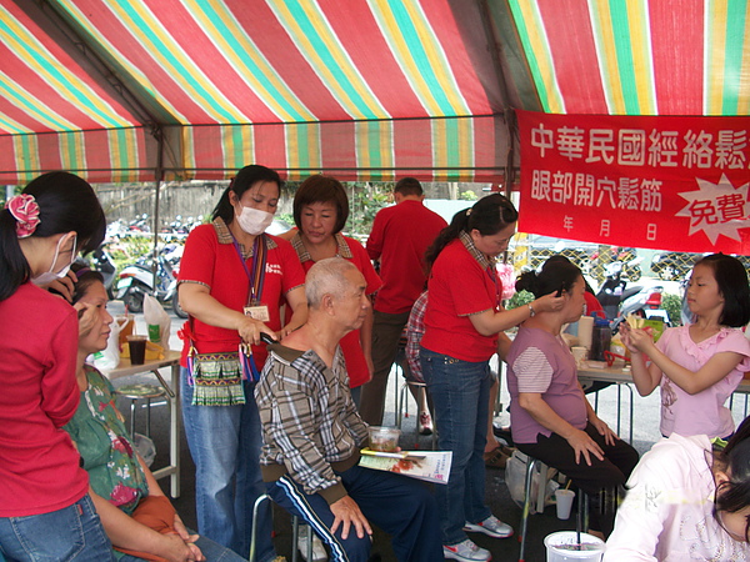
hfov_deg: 52.6
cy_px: 281
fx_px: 758
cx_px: 375
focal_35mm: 35
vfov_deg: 40.7
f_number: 3.1
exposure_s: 1/160
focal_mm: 6.3
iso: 80
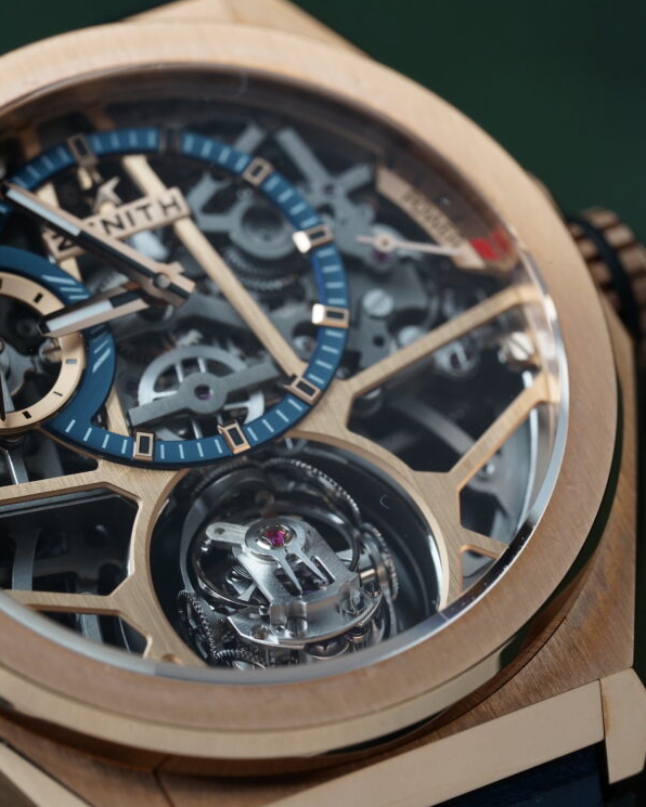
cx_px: 323
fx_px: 2438
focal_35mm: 102
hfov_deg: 15.1
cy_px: 428
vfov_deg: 18.8
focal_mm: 90
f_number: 9
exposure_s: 1/10
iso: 500
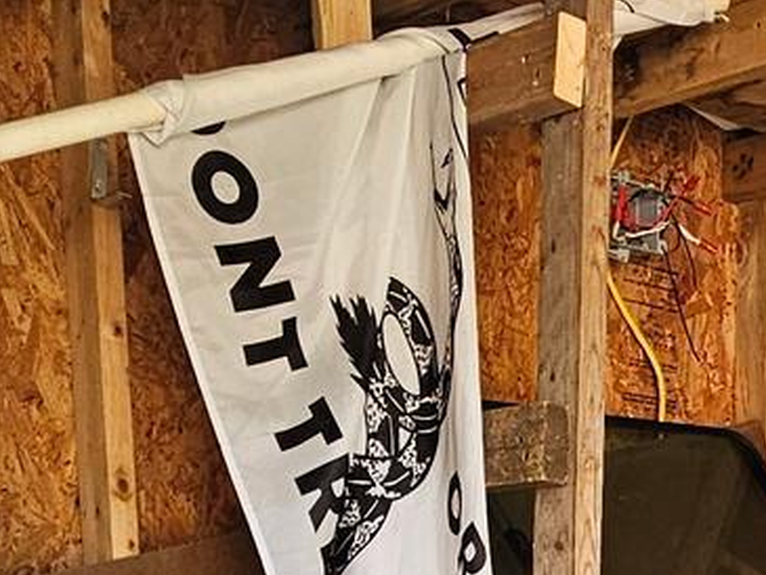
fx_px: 1616
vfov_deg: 16.5
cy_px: 1072
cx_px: 787
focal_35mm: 73
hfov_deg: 25.2
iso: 64
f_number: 2.2
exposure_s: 1/60
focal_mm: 2.2
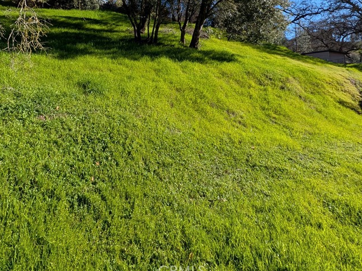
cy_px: 60
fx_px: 220
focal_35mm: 21
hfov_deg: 78.3
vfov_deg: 59.2
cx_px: 149
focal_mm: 1.54
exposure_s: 1/762
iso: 32
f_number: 2.2
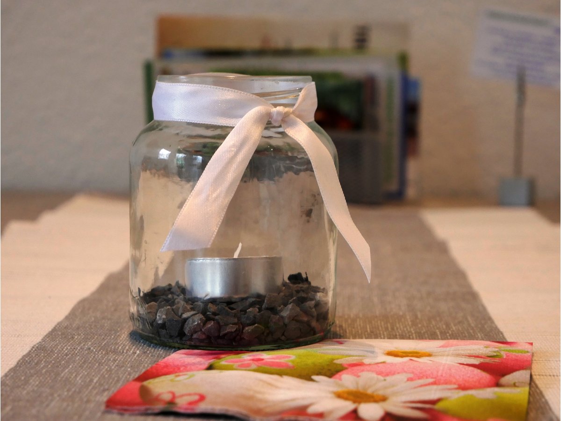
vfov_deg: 17.6
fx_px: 1361
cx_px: 280
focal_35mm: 84
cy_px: 210
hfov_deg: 23.3
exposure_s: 1/100
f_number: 5.5
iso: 1000
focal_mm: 42
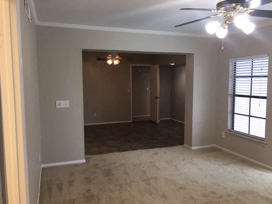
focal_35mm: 29
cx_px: 136
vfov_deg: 48.2
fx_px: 228
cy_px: 102
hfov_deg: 61.7
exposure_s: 1/30
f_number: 2.2
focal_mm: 4.15
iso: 50
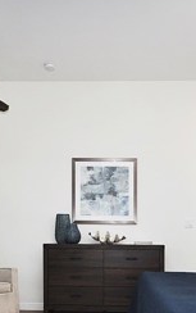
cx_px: 94
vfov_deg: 47.3
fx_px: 341
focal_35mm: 40
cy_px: 237
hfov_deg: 32.1
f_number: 8
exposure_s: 1/200
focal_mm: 10
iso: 320
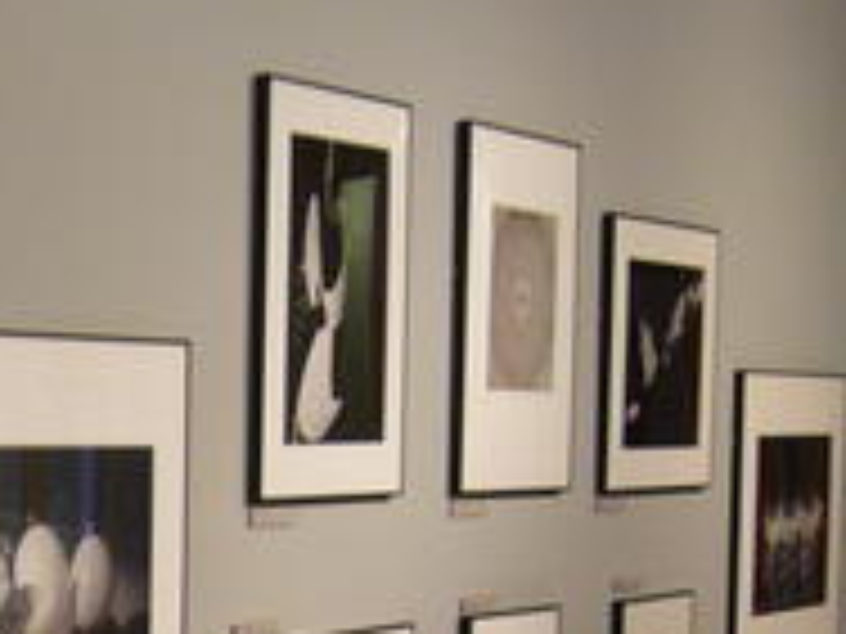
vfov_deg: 12.3
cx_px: -297
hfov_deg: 15.6
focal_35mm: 119
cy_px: 625
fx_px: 2908
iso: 200
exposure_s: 1/8
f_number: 2.8
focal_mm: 5.8
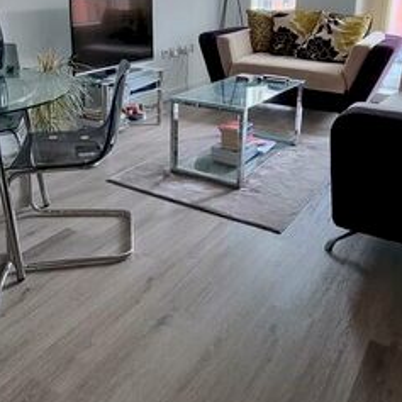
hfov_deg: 48.3
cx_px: 170
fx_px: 447
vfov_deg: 47.1
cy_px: 113
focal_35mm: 34
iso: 125
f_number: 2.2
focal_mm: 2.2
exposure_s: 1/50
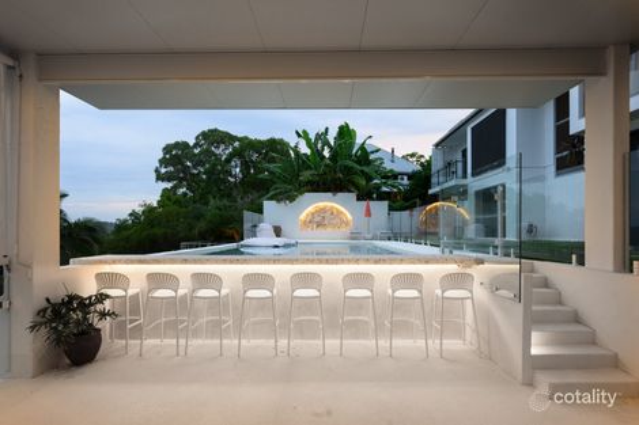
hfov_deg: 95.0
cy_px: 212
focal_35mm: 16
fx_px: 293
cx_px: 320
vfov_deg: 72.0
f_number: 8
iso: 640
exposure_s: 1/20
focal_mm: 16.5
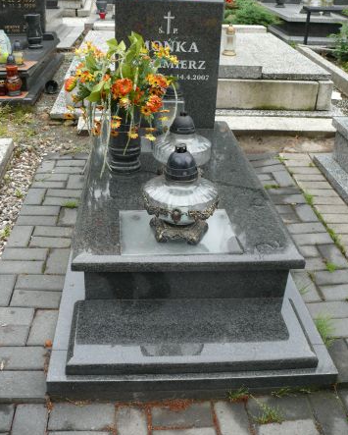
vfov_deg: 49.0
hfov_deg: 40.2
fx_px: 476
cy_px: 210
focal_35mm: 37
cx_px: 174
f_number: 2.8
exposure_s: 1/125
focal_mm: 7.4
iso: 100
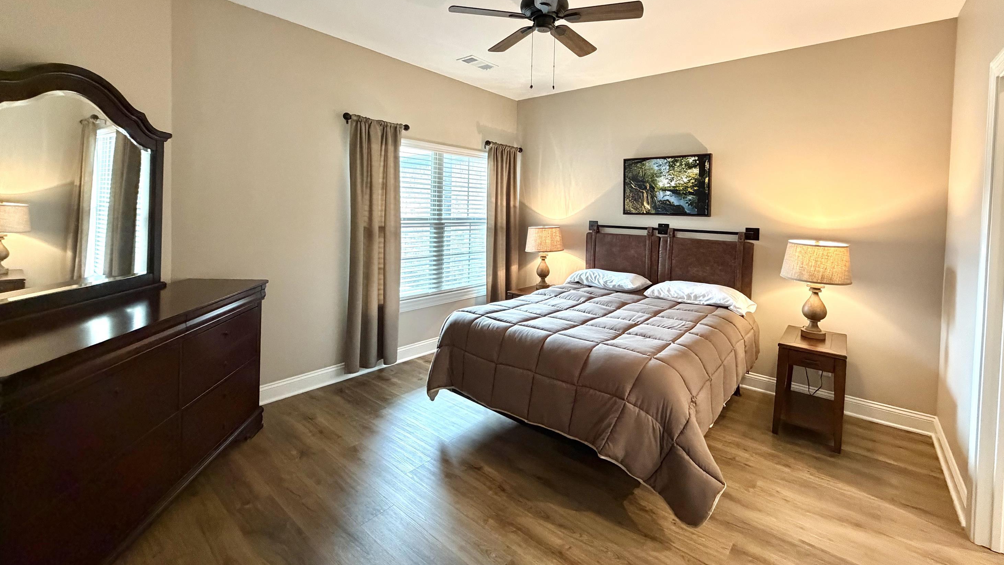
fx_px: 426
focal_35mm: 16
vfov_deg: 66.3
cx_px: 516
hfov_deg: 99.3
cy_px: 221
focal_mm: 2.22
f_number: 2.2
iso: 640
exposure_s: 1/60
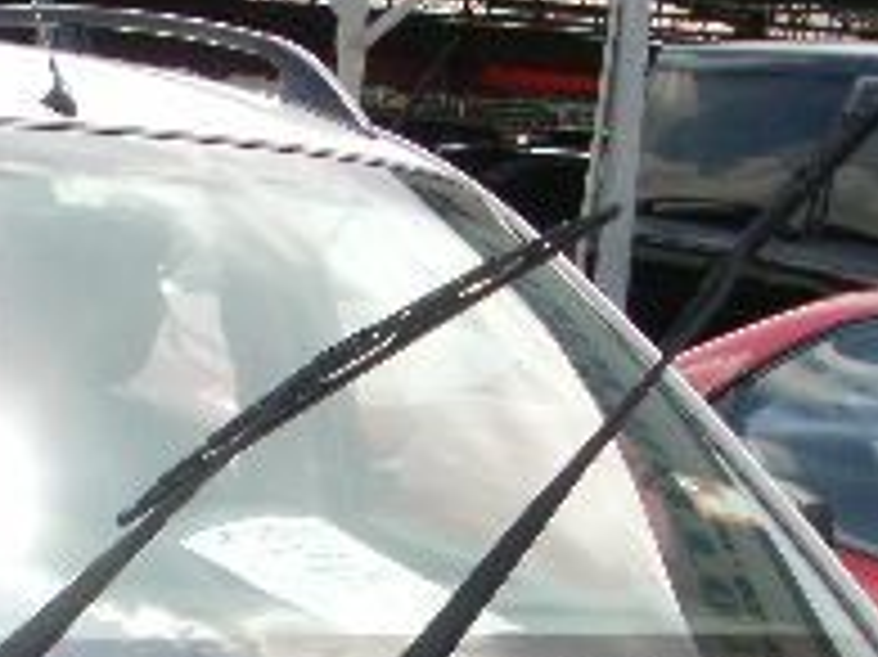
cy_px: 1017
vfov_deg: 11.9
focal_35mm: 118
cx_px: 122
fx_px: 2991
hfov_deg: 16.5
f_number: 3.5
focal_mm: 6.3
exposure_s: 1/500
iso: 100
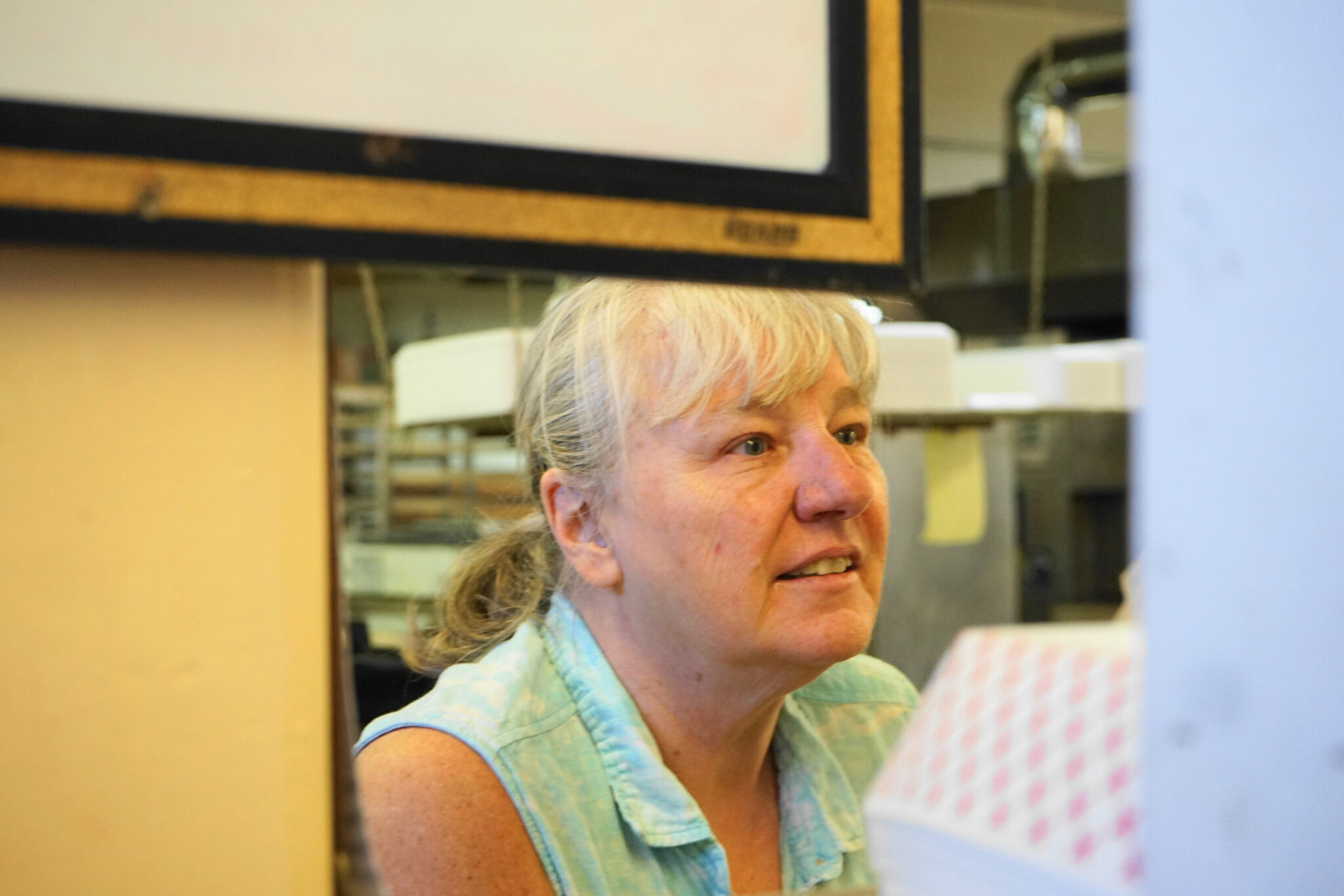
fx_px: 2613
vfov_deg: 19.5
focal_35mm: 70
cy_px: 448
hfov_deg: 28.8
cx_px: 672
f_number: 7.1
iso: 2500
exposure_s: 1/80
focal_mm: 70
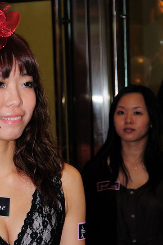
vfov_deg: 14.7
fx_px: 954
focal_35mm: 140
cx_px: 36
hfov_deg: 9.7
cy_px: 90
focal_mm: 52
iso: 400
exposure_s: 1/60
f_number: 5
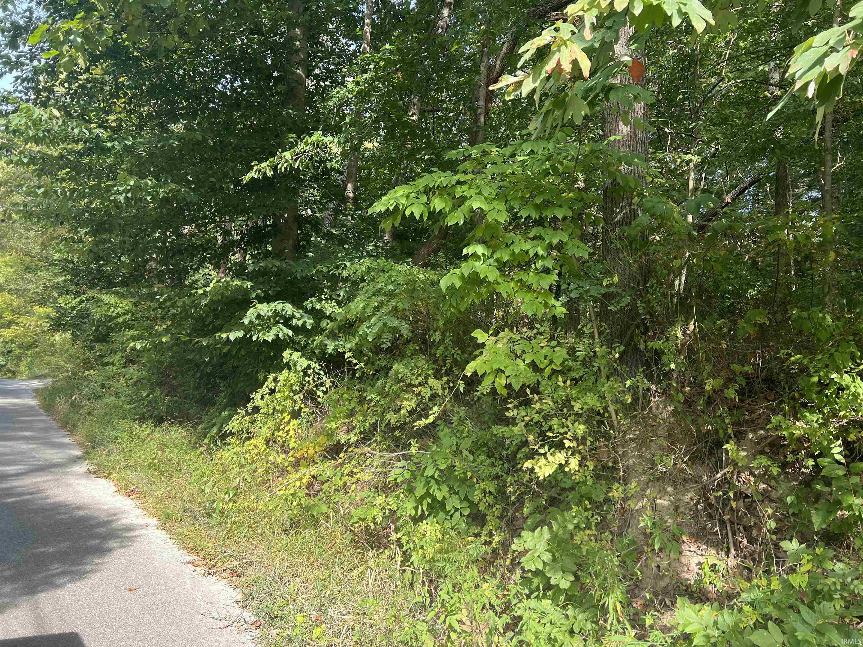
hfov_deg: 67.3
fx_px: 648
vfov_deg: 53.1
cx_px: 432
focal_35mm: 26
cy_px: 324
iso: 50
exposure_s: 1/342
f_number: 1.5
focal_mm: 5.7
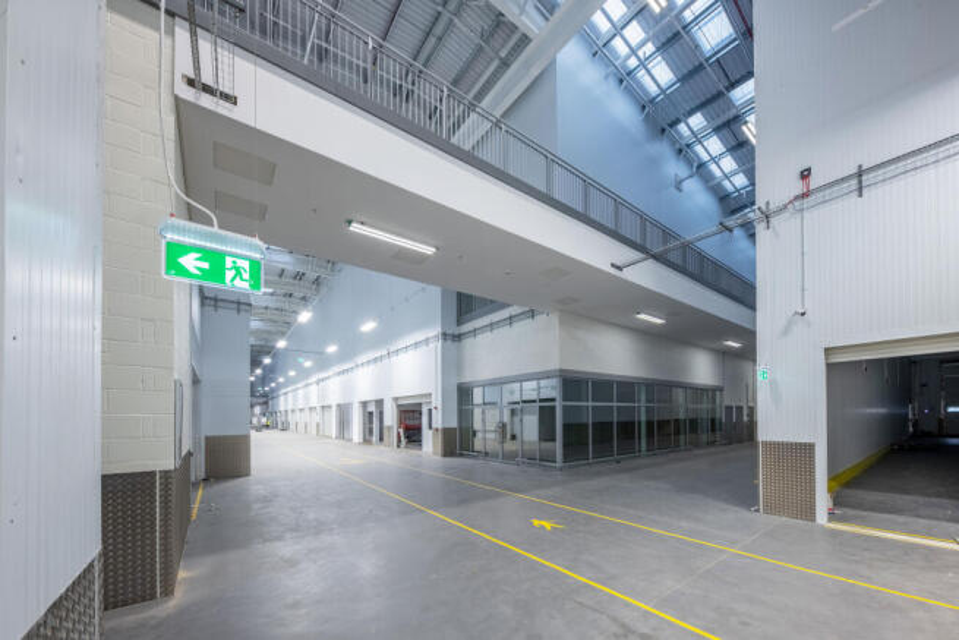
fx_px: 320
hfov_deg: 112.6
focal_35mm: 12
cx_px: 480
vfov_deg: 90.0
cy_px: 320
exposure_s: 1/320
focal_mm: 12
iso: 400
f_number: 8
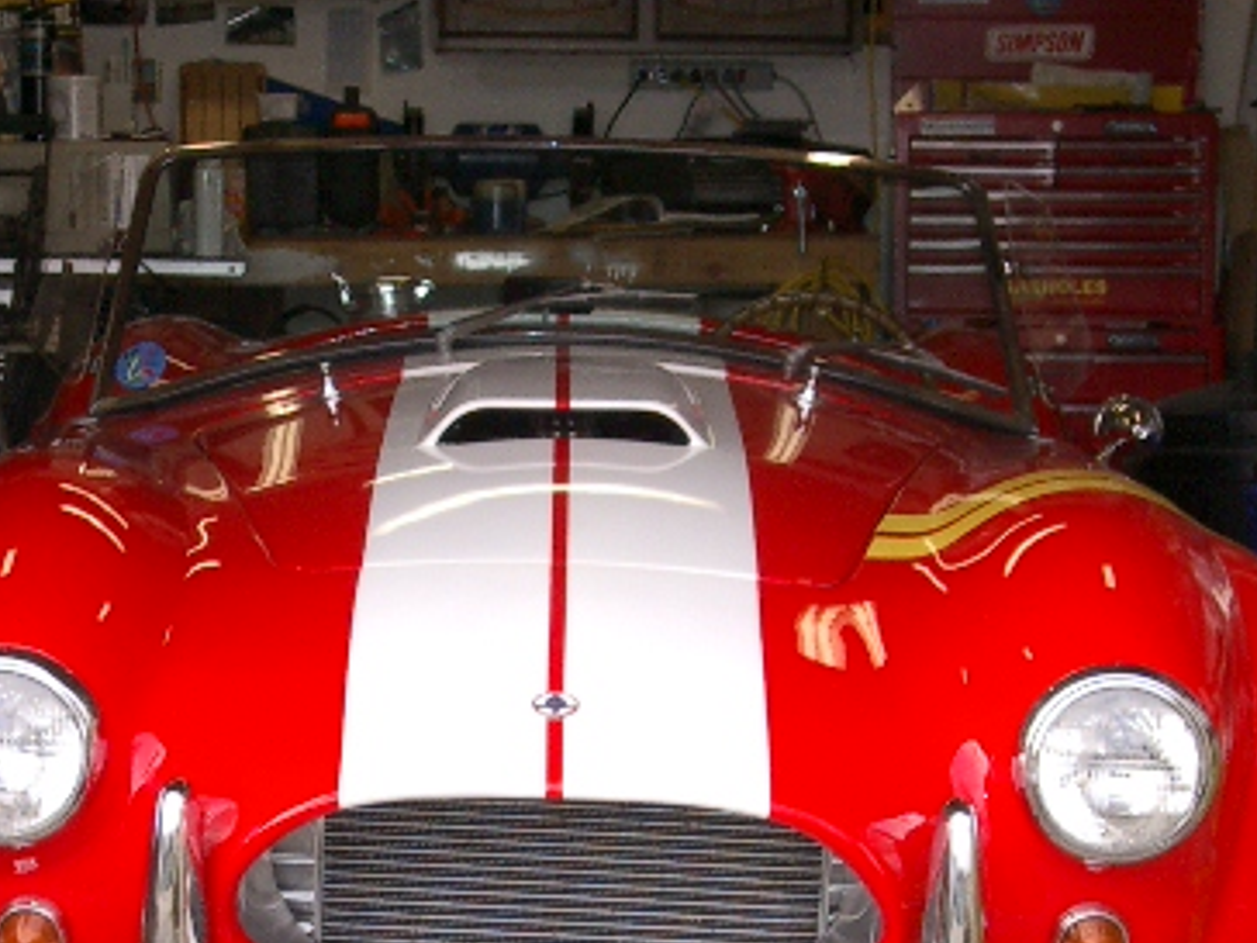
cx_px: 501
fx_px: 4721
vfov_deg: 11.4
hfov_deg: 15.2
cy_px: 791
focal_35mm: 130
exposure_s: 1/200
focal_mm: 12.2
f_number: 3.9
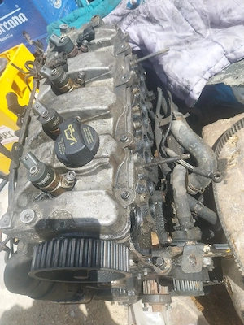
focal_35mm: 26
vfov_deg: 67.3
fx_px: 244
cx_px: 122
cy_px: 162
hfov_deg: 53.1
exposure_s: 1/588
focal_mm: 4
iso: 25
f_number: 1.8
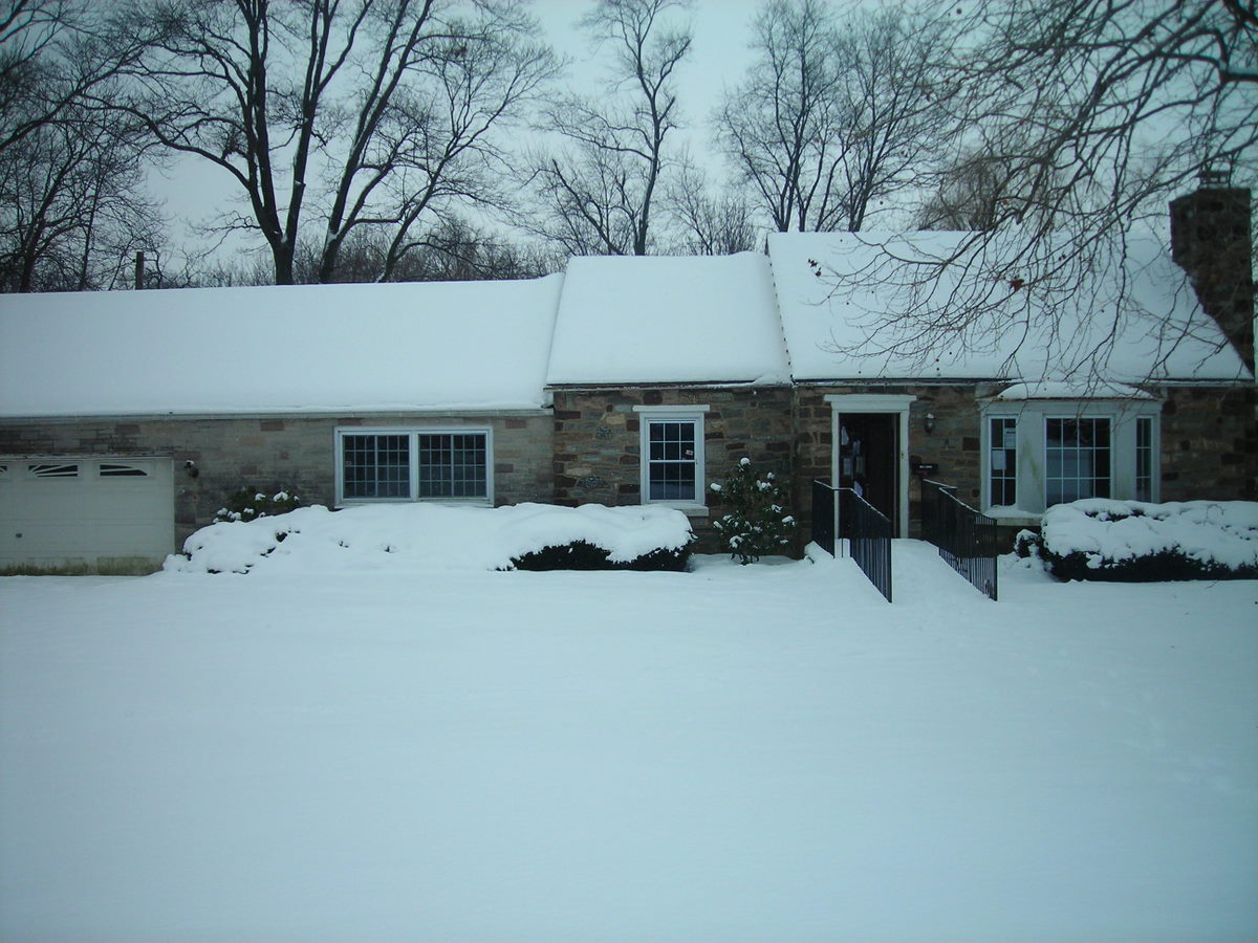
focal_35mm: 38
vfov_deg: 37.7
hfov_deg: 49.0
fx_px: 1381
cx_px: 629
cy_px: 472
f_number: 3.2
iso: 50
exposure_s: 1/492
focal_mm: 6.3
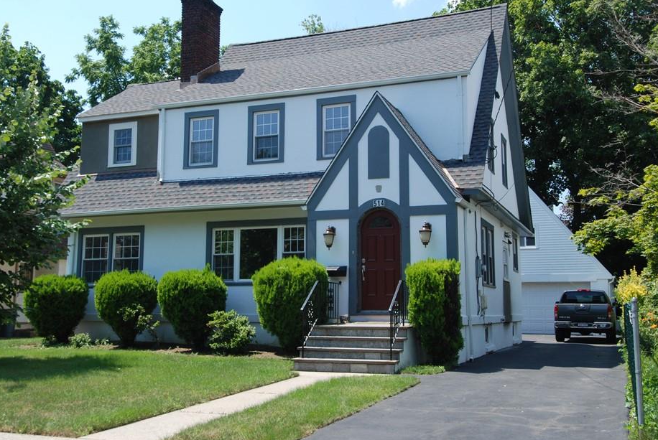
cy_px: 212
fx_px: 714
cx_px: 293
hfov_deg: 49.4
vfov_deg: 34.3
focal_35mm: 39
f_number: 8
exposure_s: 1/250
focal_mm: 22
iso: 200
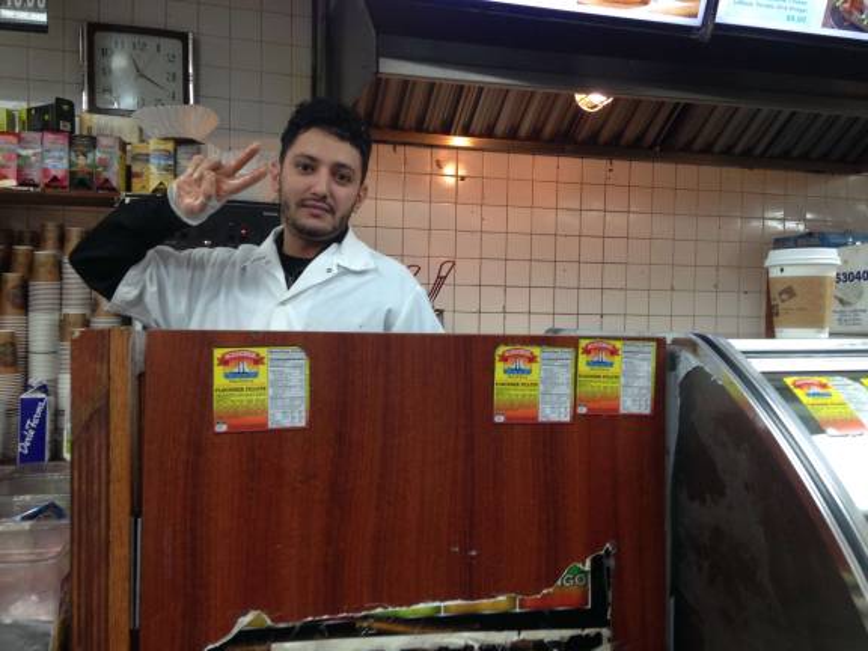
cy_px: 326
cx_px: 434
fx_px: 827
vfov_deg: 42.9
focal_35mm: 33
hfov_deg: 55.4
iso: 100
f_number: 2.4
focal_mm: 4.12
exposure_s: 1/20
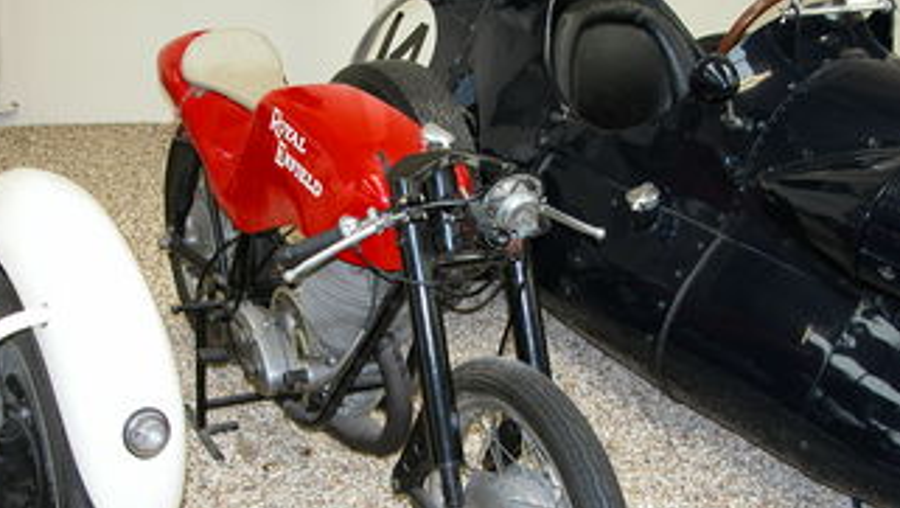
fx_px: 1361
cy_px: 345
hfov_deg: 36.6
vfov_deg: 21.0
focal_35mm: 57
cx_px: 429
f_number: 2.9
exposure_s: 1/30
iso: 100
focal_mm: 10.7
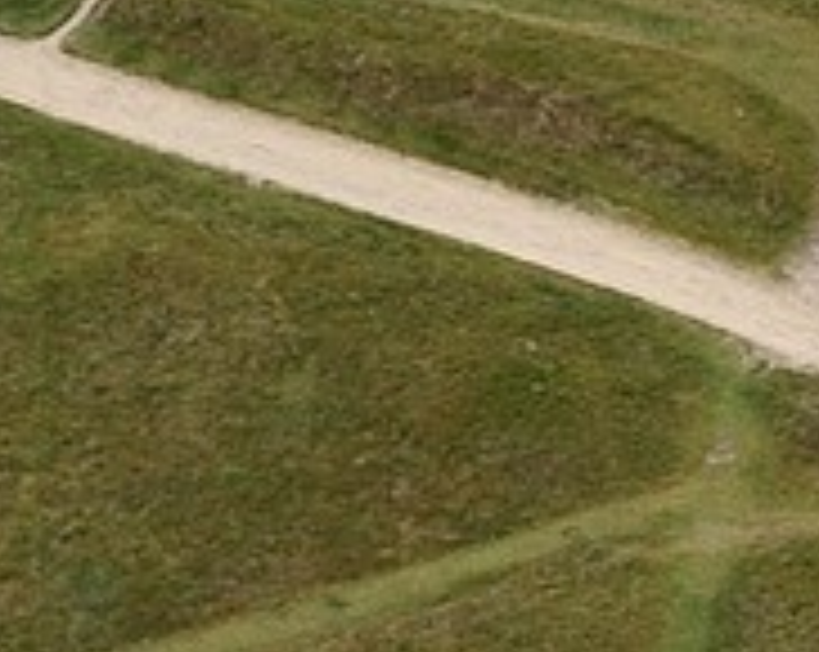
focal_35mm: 578
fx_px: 13988
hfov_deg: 3.2
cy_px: -535
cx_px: 3582
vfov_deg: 2.7
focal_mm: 70
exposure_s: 1/1000
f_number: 8
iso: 800
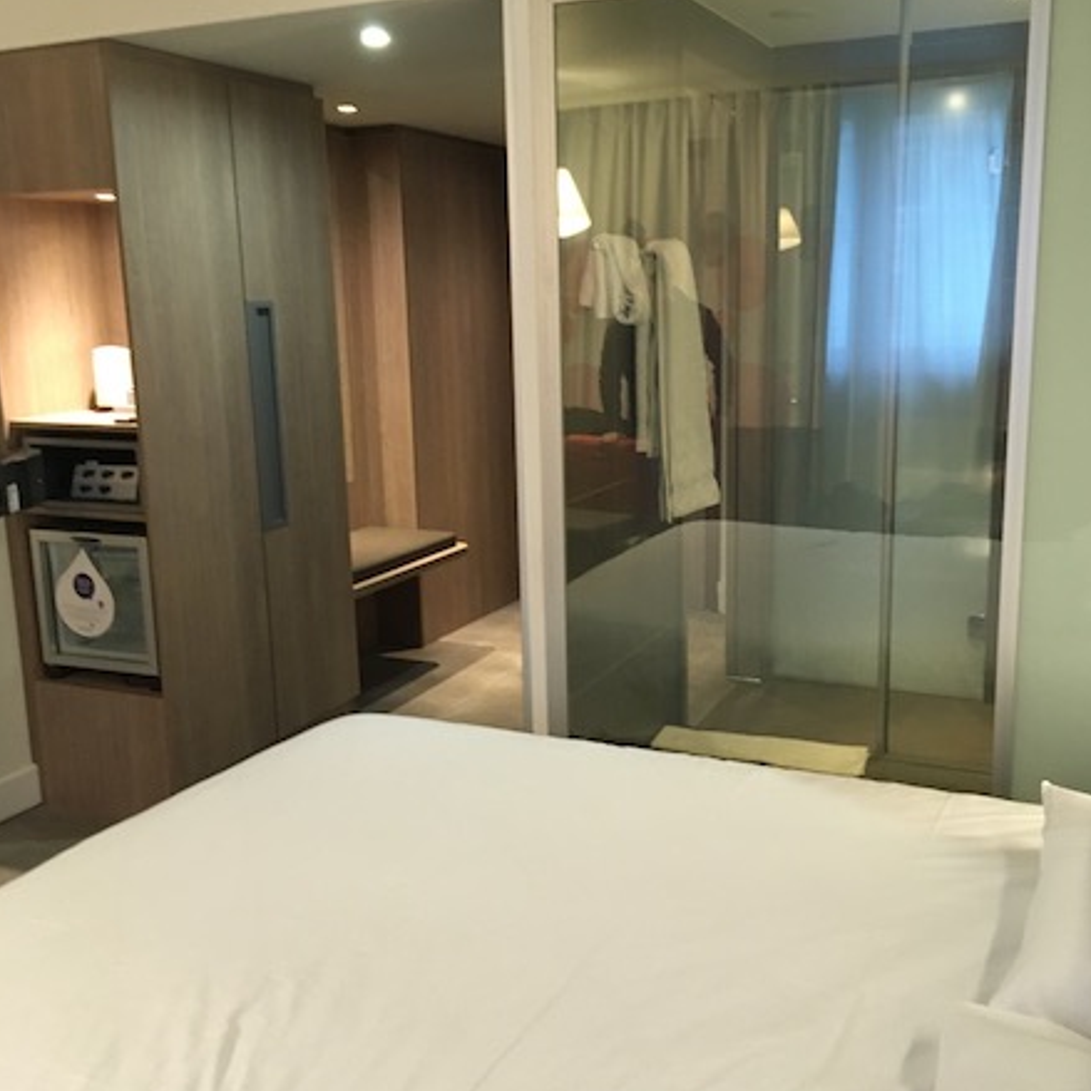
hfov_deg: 47.2
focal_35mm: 35
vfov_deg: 47.2
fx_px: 1248
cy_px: 552
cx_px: 549
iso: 200
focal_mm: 4.15
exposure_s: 1/33
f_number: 2.2
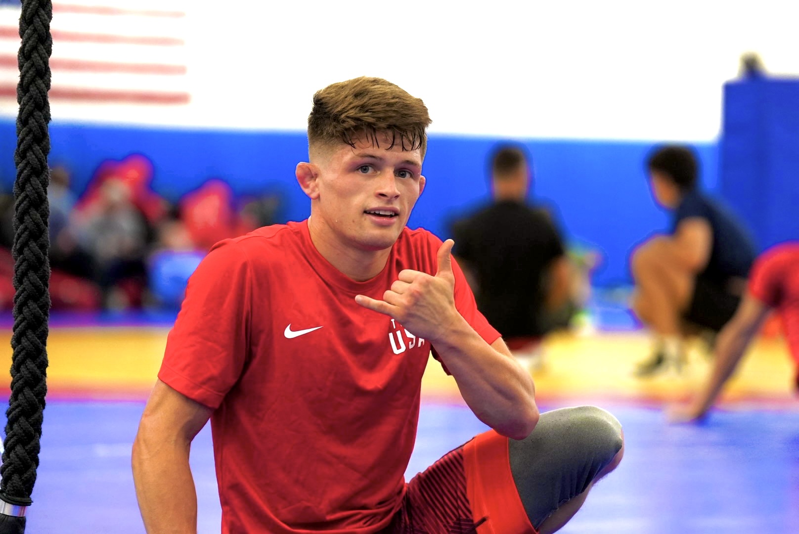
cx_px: 400
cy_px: 267
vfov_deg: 10.8
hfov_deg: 16.1
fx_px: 2821
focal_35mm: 127
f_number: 2.8
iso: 4000
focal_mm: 127
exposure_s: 1/640
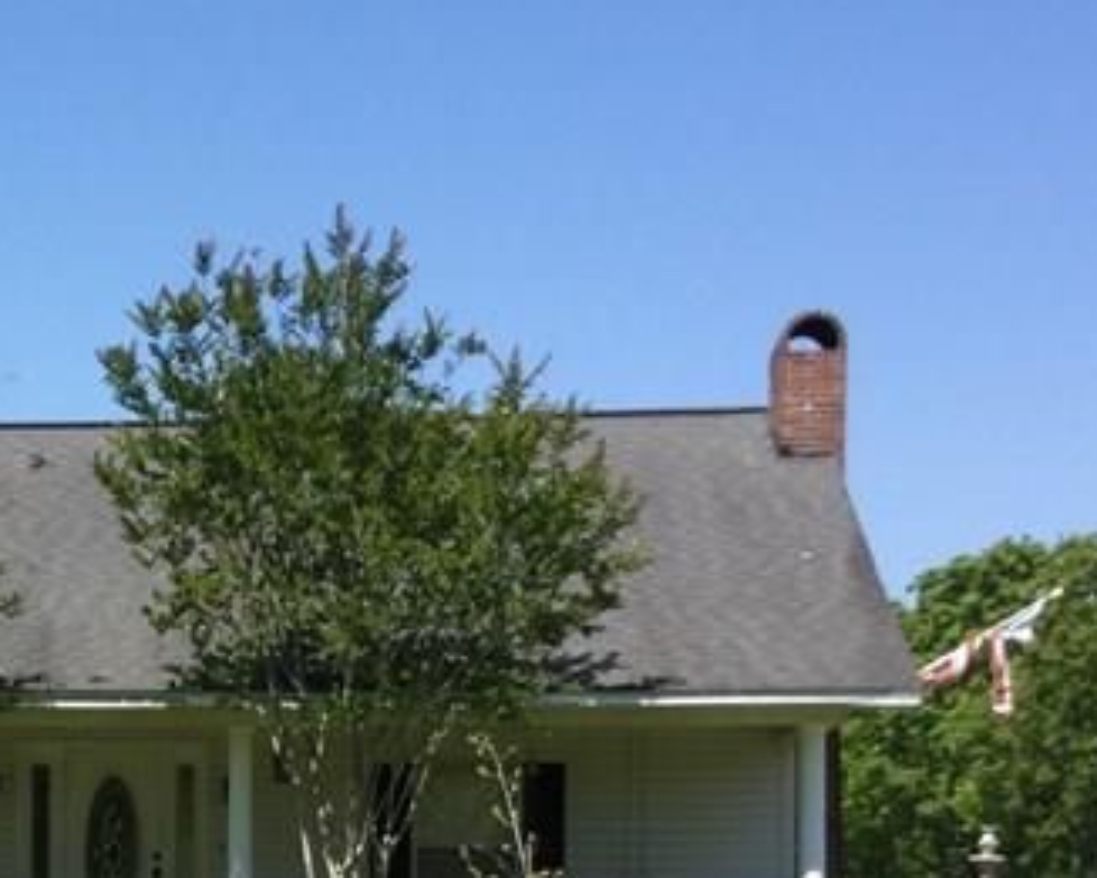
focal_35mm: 95
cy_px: 898
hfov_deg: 19.3
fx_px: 3085
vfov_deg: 15.9
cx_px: -121
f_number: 2.4
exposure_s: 1/1031
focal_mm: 3.3
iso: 25
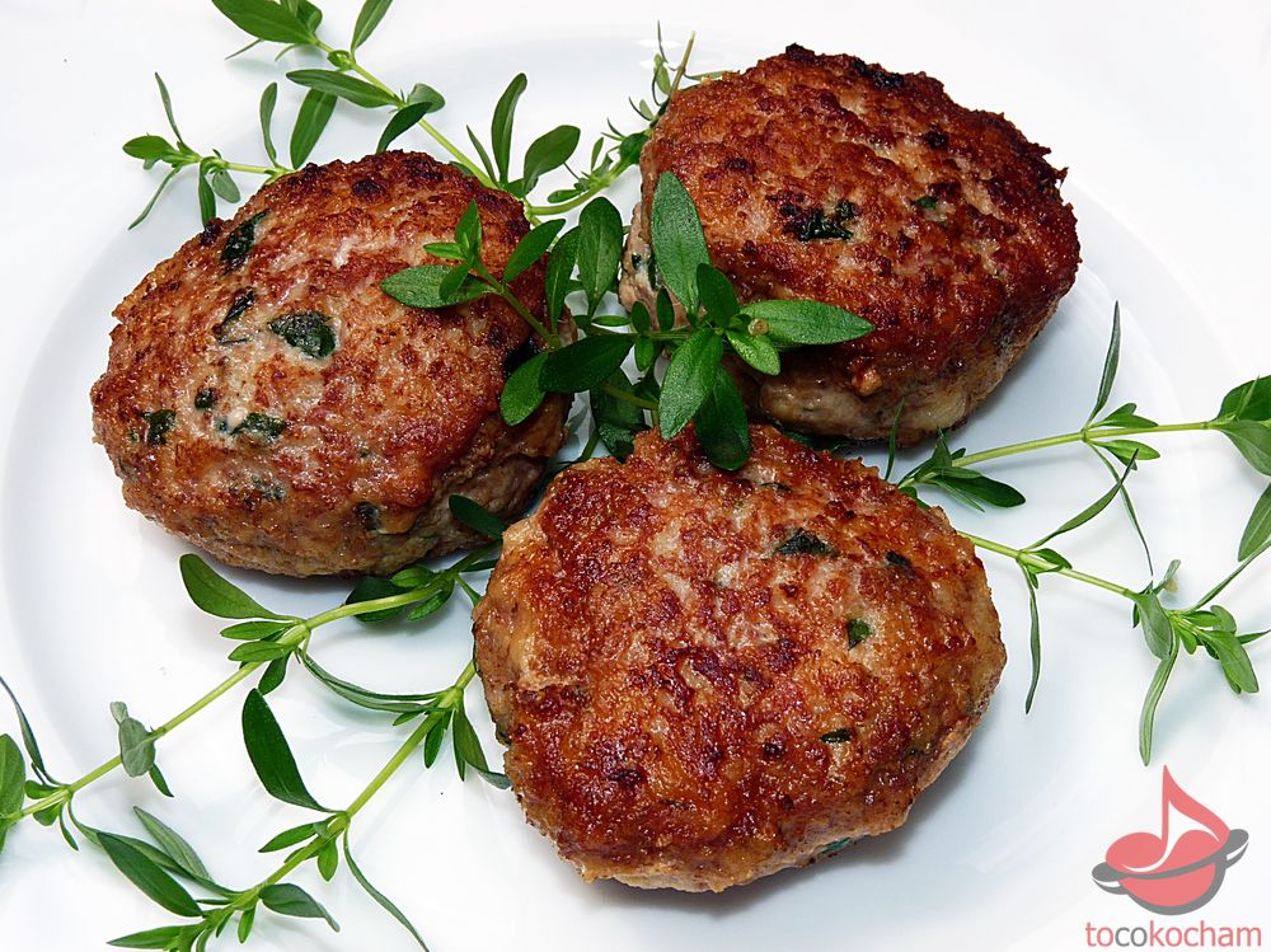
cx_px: 636
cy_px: 476
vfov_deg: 22.6
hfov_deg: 29.8
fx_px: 2385
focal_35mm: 65
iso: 100
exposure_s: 1/250
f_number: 5.6
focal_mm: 11.5
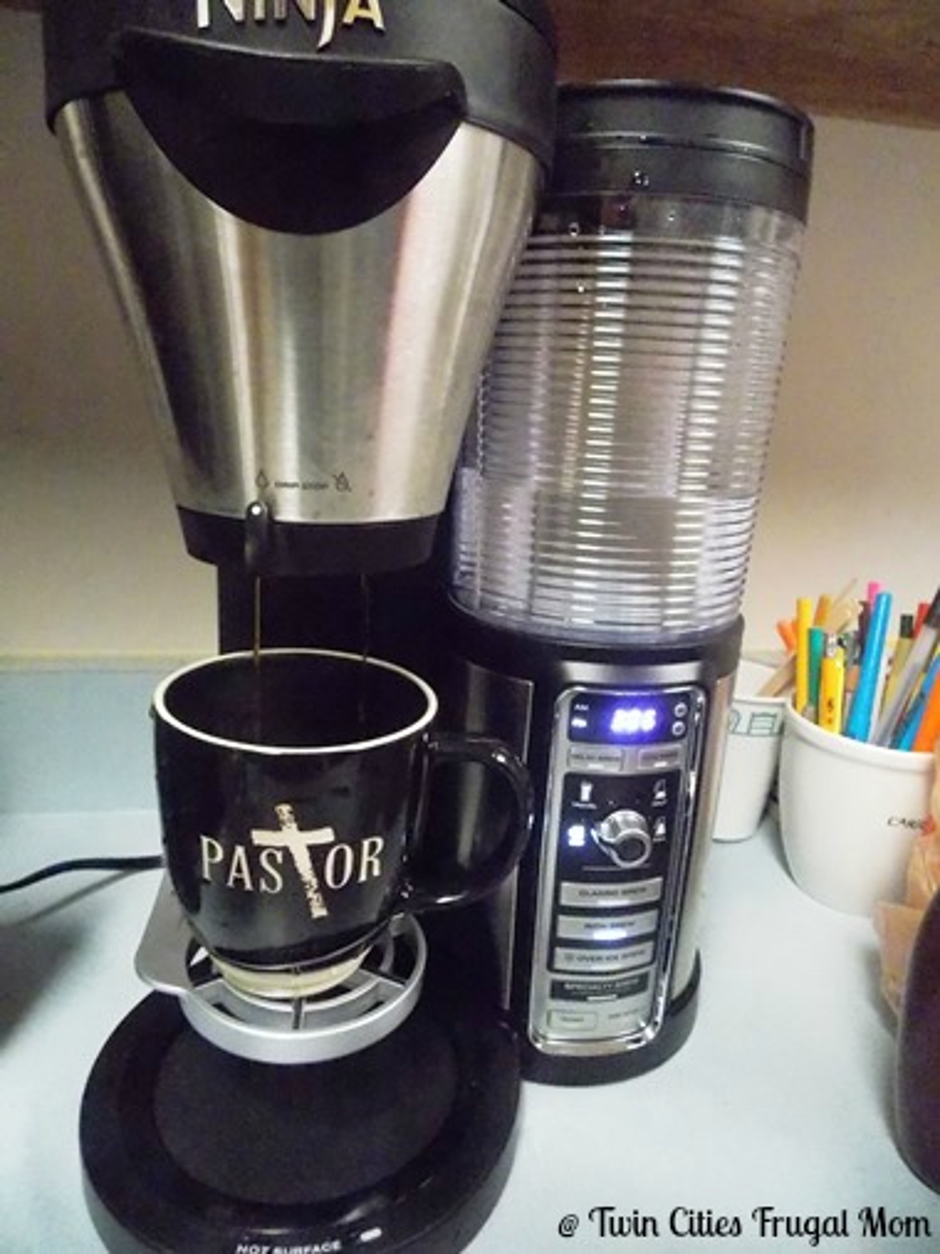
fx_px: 833
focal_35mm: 23
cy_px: 627
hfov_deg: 58.9
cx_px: 470
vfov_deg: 73.9
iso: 1600
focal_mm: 4
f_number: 3.1
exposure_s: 1/40
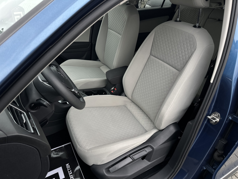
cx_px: 119
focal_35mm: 24
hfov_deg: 71.6
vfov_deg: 56.8
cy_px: 90
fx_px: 165
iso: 80
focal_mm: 6.86
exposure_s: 1/989
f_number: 1.78
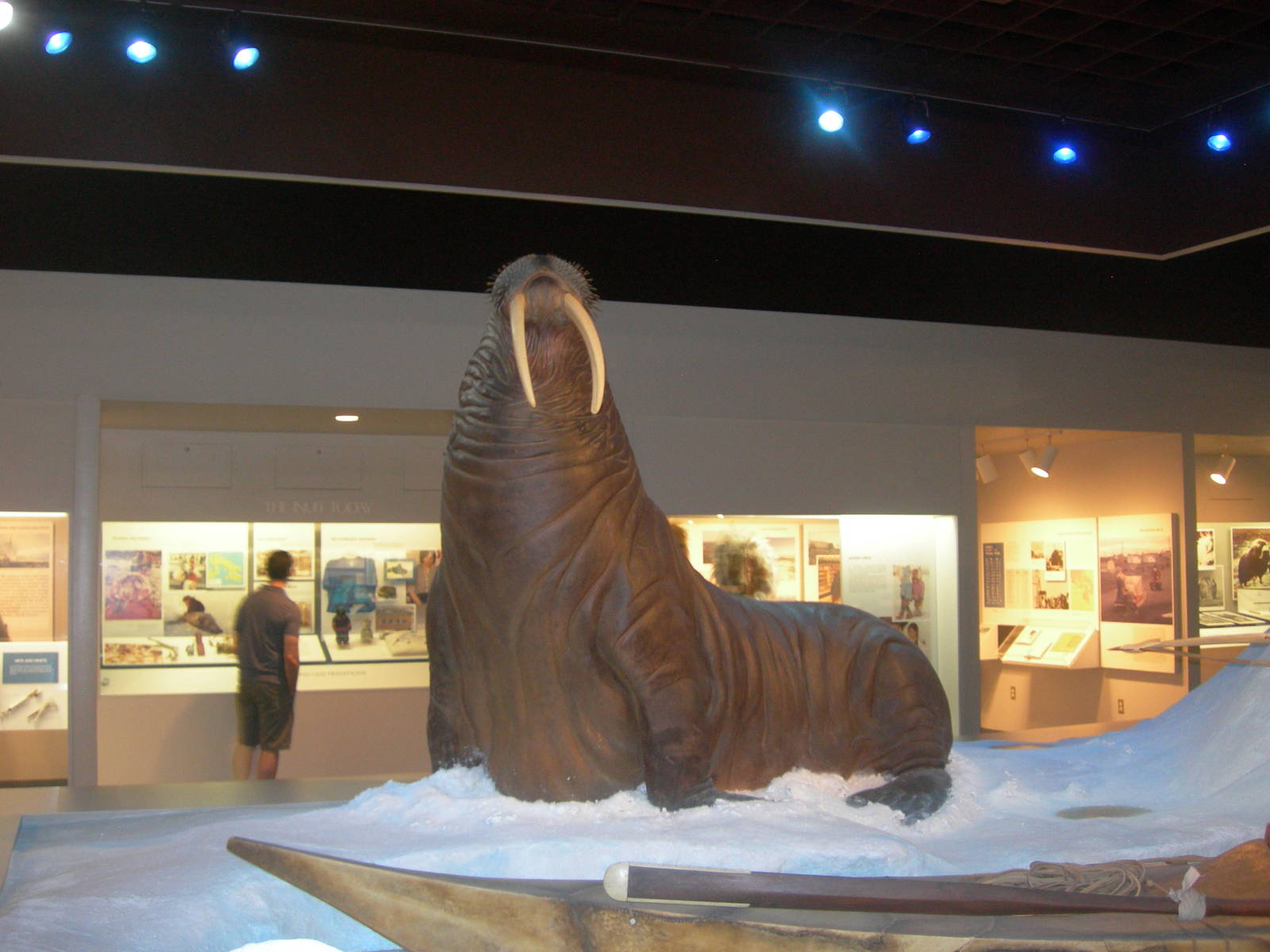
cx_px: 635
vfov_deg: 37.7
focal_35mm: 38
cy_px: 476
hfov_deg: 49.0
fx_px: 1394
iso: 200
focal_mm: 7.8
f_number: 2.8
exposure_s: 1/4.7
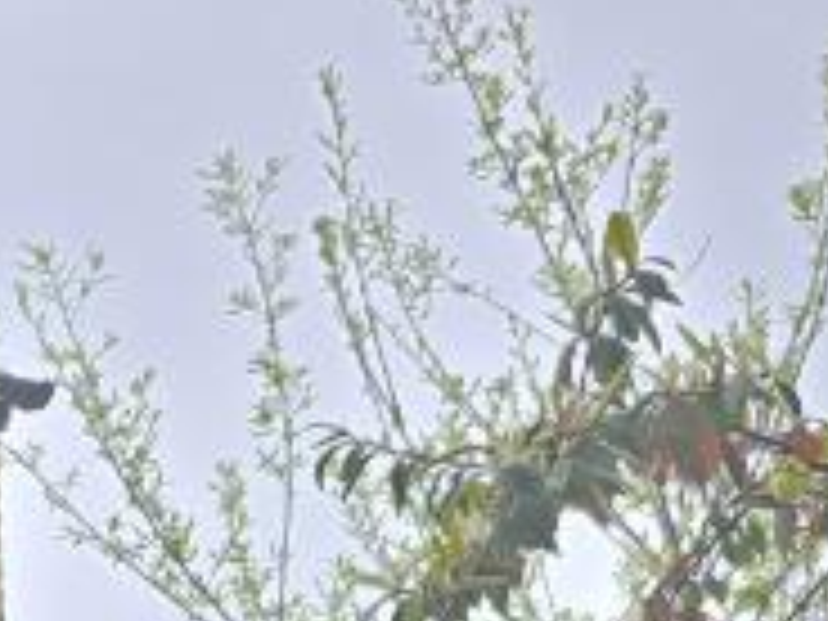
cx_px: -1336
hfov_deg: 11.7
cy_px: 1562
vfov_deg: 9.9
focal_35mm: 128
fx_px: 3062
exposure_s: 1/180
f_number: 1.7
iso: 20
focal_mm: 6.3
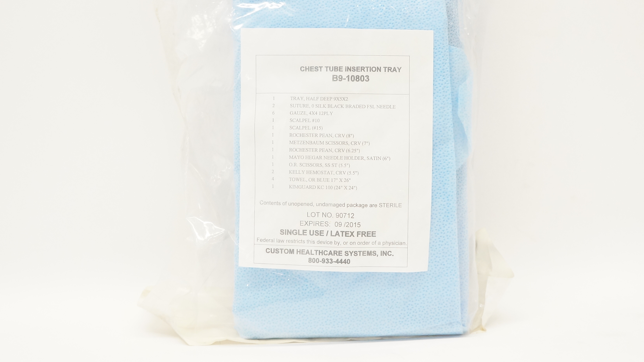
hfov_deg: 48.3
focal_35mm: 42
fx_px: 717
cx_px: 340
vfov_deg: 28.2
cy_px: 126
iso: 1600
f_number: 5
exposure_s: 1/200
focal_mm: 18
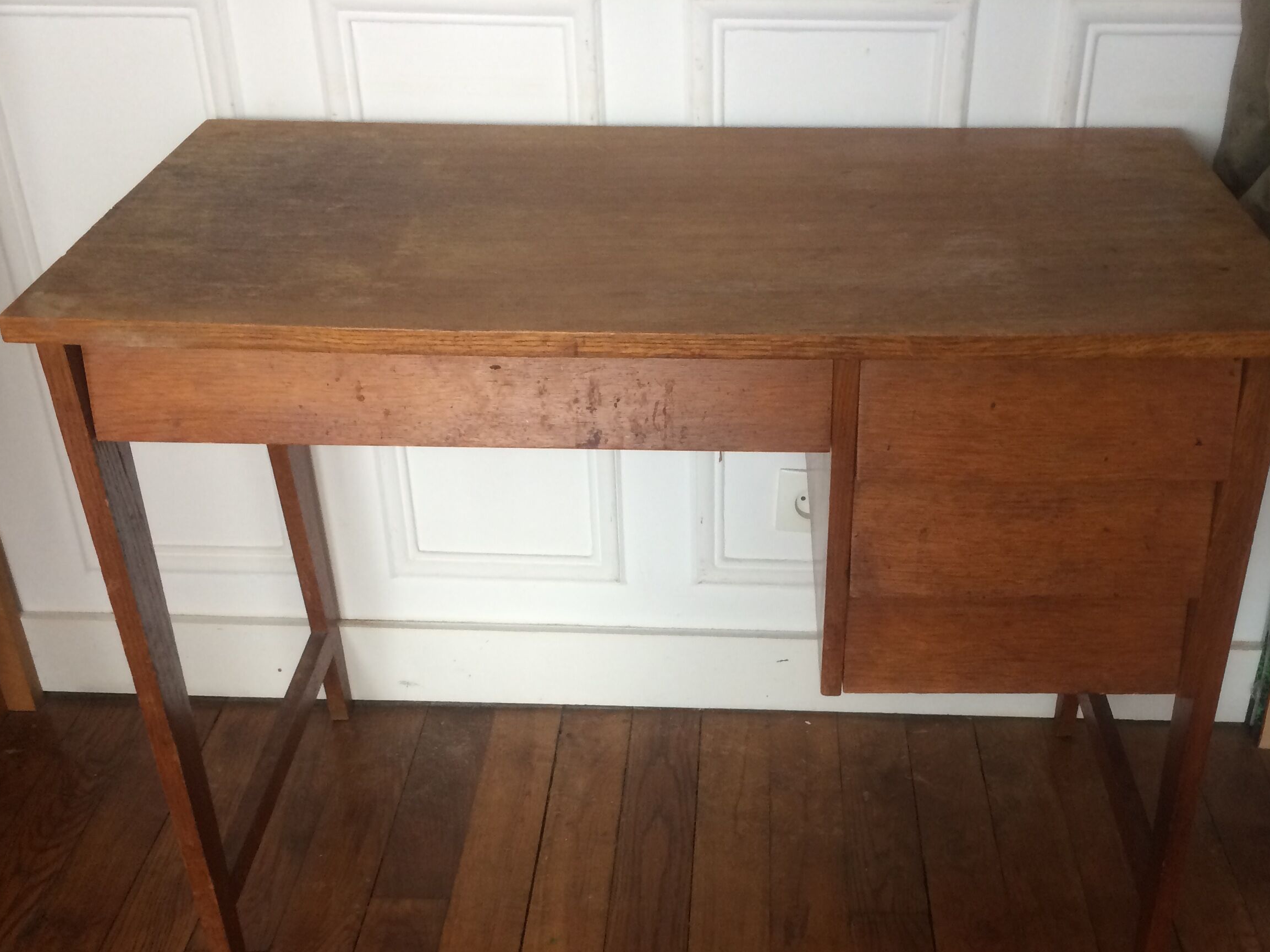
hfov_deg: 45.6
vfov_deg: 34.7
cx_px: 740
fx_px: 1504
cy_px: 667
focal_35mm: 41
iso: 125
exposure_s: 1/33
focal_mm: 4.15
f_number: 2.2
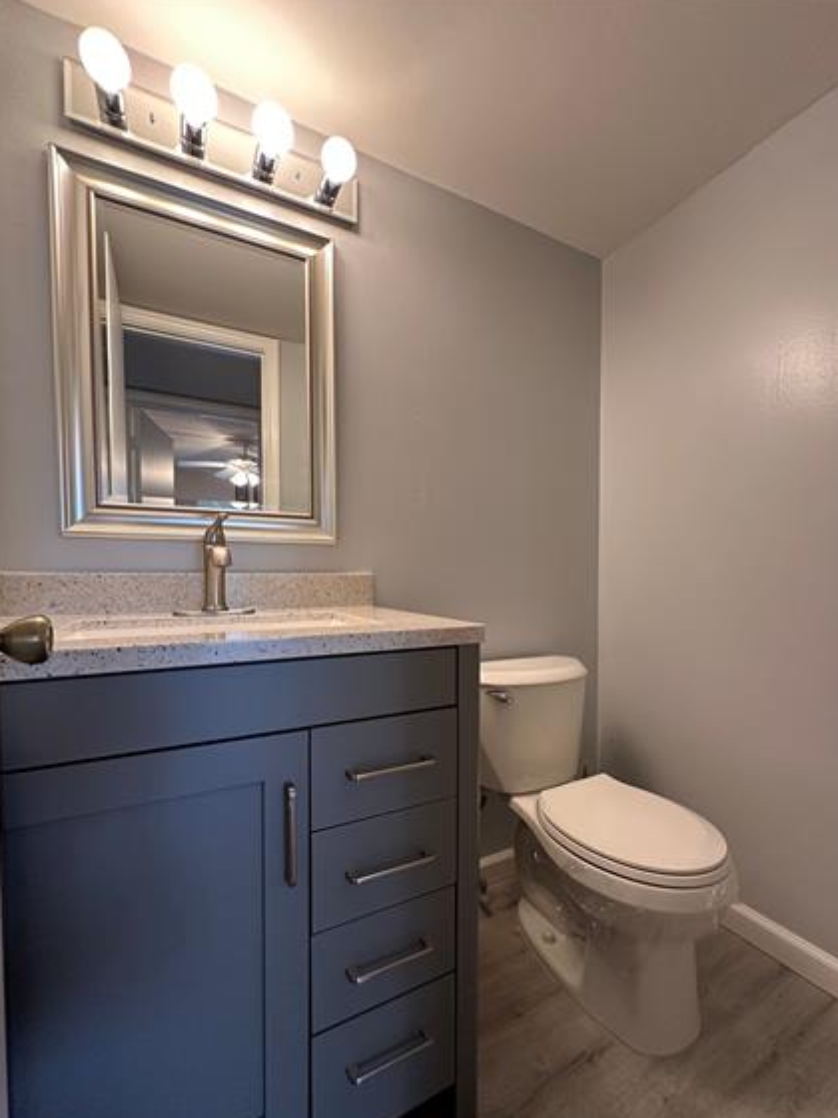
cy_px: 591
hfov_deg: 81.7
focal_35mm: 15
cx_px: 443
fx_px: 484
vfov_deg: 98.1
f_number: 2.2
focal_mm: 2.22
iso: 200
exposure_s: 1/60
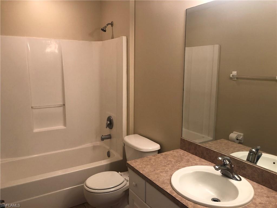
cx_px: 138
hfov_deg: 63.4
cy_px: 104
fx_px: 224
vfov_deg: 49.7
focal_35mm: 28
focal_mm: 3.99
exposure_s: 1/24
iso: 40
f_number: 1.8
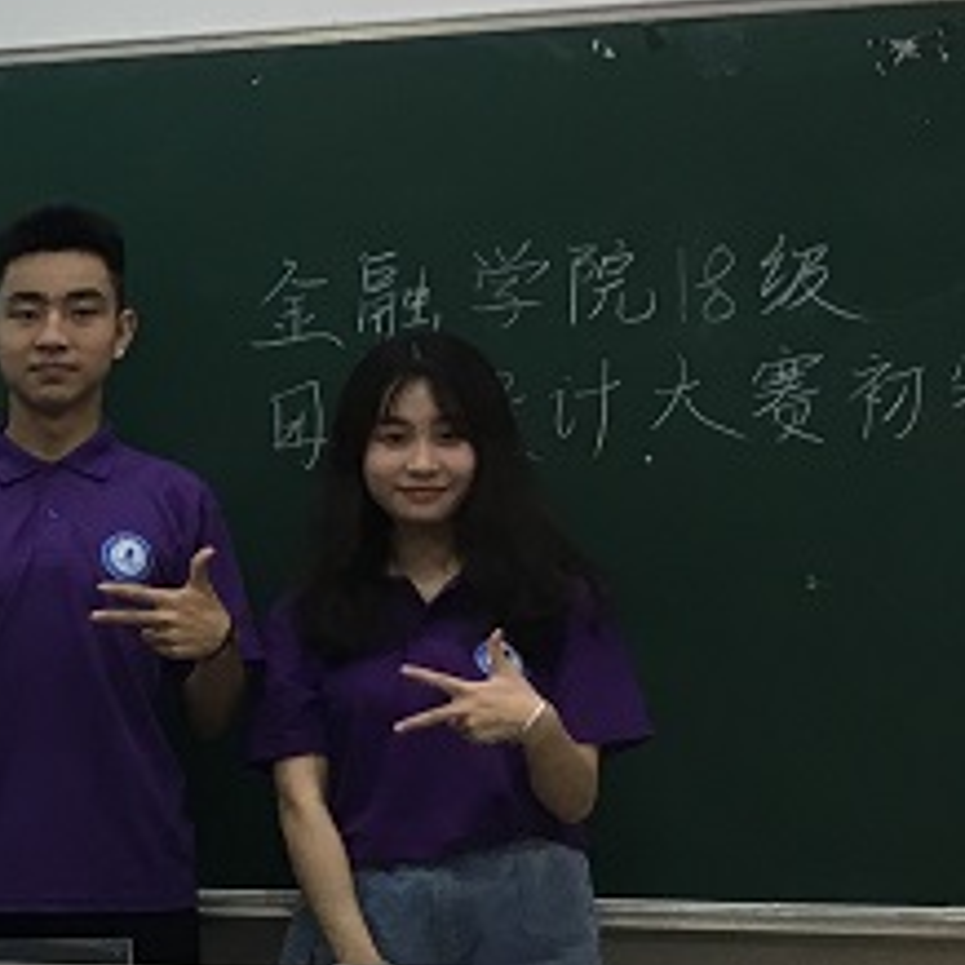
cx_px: -930
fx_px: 3343
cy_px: 688
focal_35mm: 106
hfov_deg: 14.0
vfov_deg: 16.4
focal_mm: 4.15
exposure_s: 1/33
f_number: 2.2
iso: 64
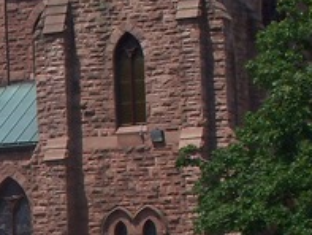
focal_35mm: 176
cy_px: 359
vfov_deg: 8.3
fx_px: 1587
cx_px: -255
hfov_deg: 10.5
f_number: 5.5
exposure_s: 1/500
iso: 64
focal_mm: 6.3
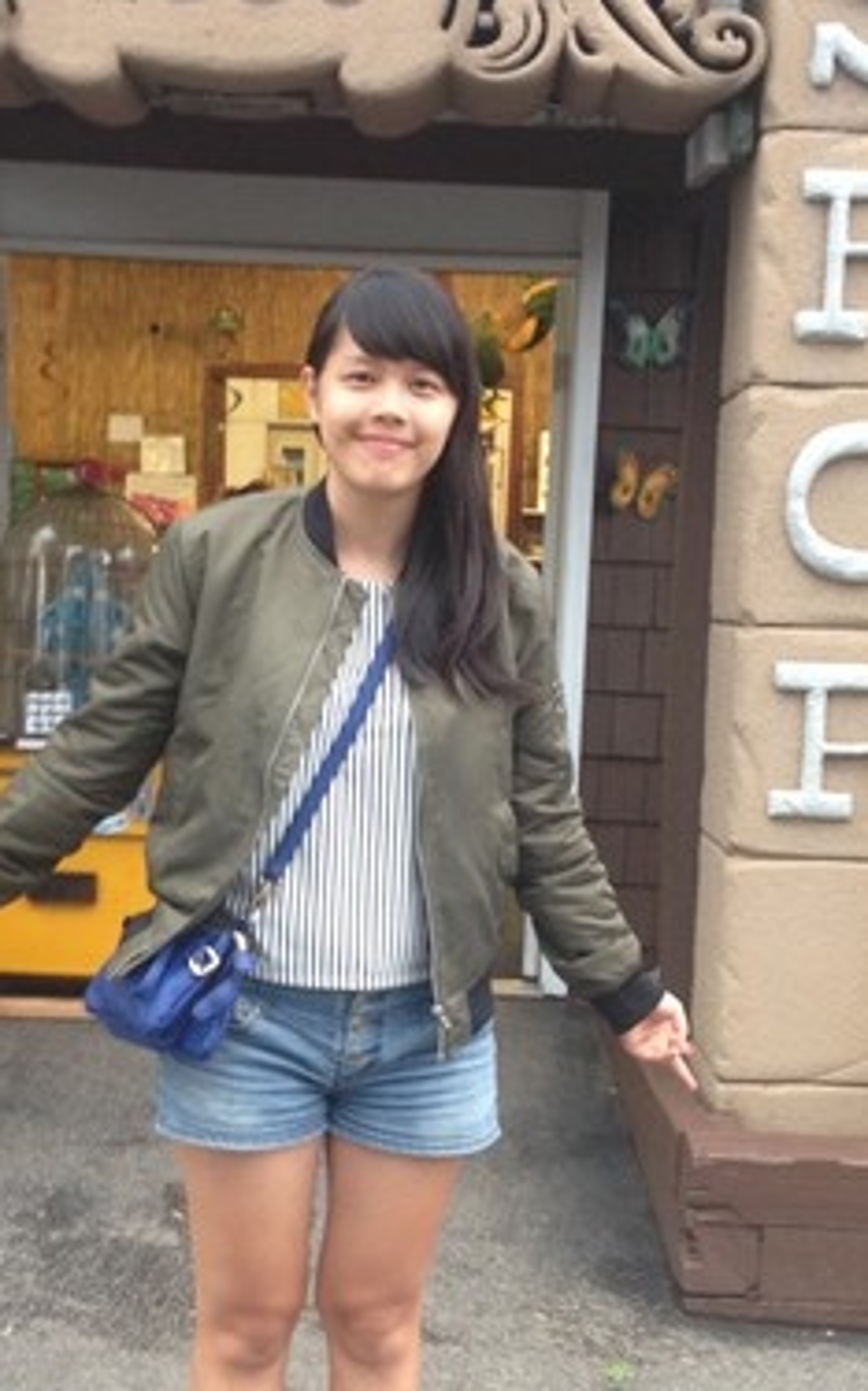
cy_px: 872
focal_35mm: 56
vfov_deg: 36.1
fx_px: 2122
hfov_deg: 23.1
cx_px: 415
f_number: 2.4
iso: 100
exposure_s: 1/20
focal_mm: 4.12
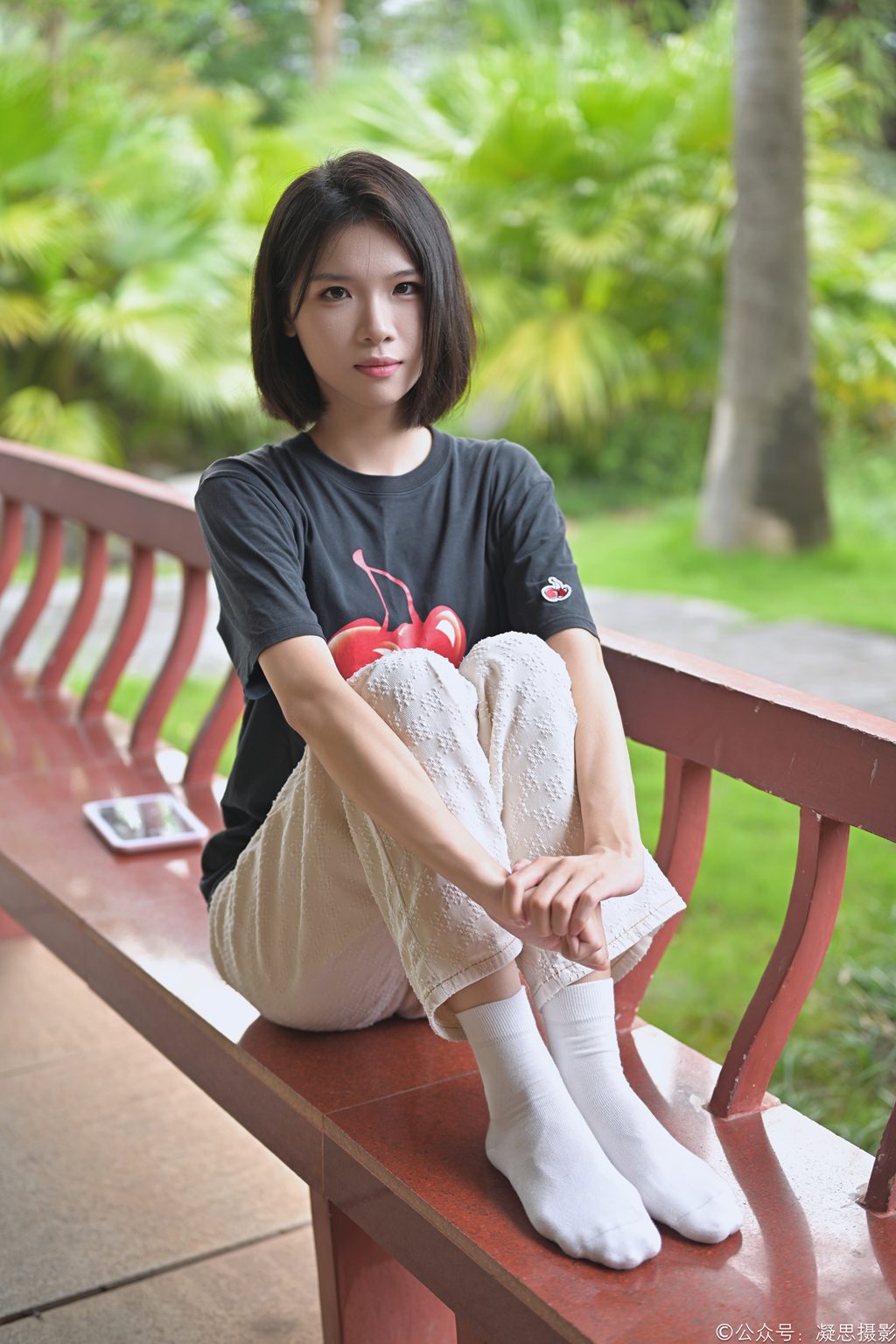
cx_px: 448
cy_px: 672
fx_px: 1867
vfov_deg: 39.6
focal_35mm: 50
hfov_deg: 27.0
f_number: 2.2
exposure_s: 1/100
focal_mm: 50
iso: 280
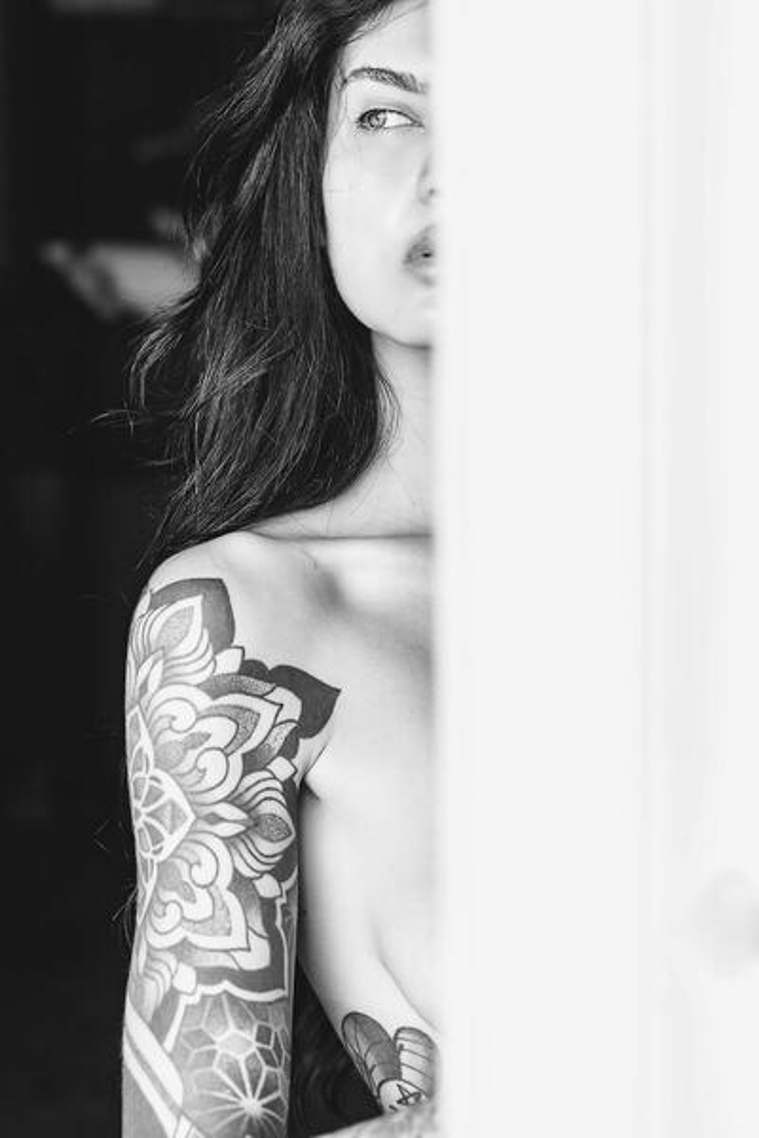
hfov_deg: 15.2
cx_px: 380
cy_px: 569
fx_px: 2846
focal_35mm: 90
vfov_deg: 22.6
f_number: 3.5
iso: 400
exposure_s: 1/160
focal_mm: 60
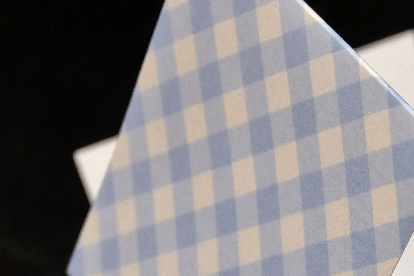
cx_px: 465
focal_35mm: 203
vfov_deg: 6.6
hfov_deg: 10.0
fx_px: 2334
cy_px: 471
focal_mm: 31
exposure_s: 1/30
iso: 1600
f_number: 4.7
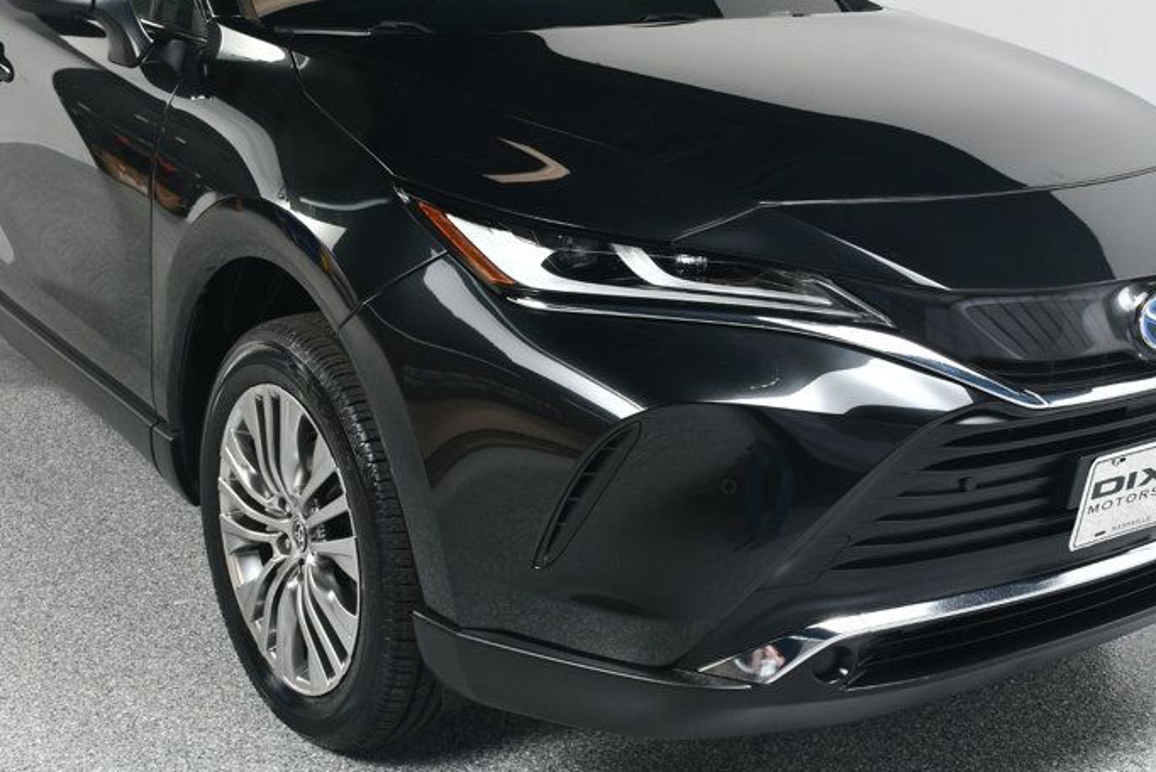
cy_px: 255
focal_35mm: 54
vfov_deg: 24.9
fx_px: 1734
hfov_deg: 36.9
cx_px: 541
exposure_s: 1/160
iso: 100
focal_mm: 24
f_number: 9
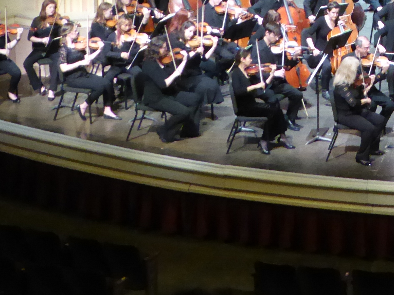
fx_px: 1901
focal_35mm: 167
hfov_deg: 11.6
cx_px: 491
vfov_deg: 8.7
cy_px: -138
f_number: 4.1
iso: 800
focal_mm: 9
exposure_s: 1/20
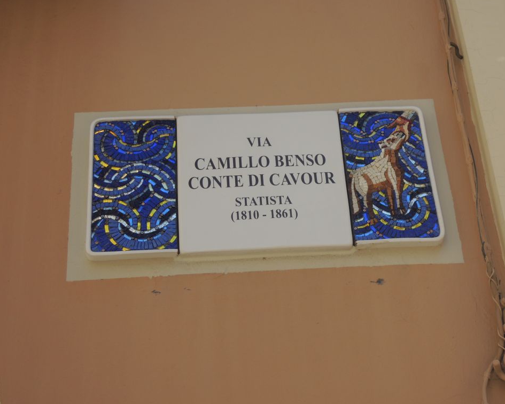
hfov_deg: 25.7
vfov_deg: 20.7
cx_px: 255
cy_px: 201
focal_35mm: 74
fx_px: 1106
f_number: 4
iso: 100
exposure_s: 1/250
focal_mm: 12.5
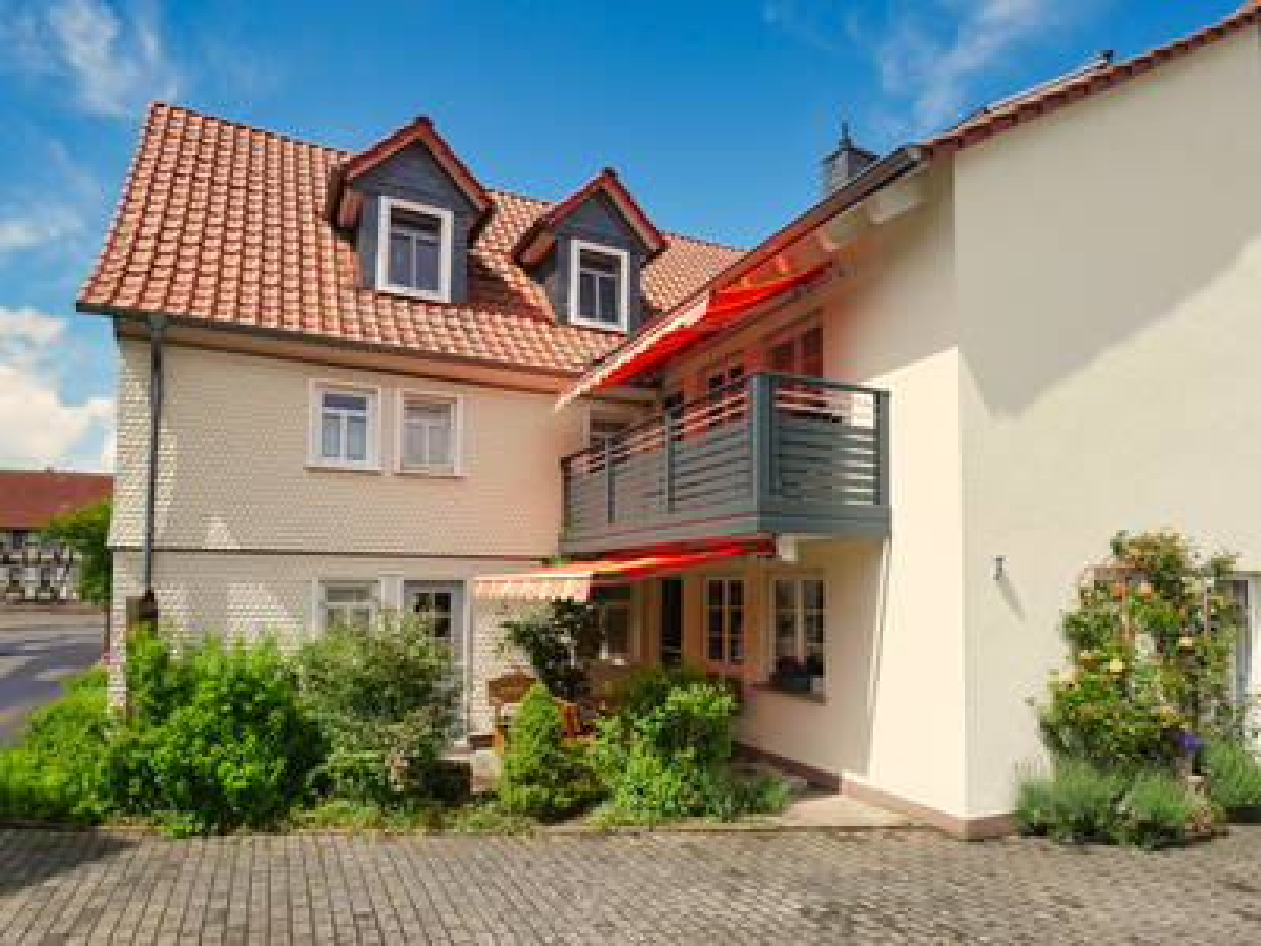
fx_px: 656
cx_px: 630
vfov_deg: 71.6
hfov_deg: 87.8
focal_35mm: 18
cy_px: 473
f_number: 5
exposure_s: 1/800
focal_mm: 9
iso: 200
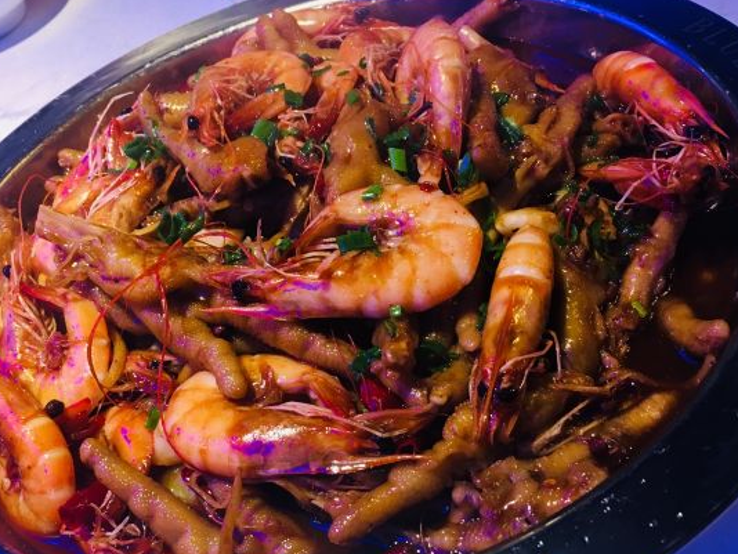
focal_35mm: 38
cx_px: 307
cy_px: 332
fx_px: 811
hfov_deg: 48.7
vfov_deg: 37.6
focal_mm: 4.15
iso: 100
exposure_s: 1/33
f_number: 2.2
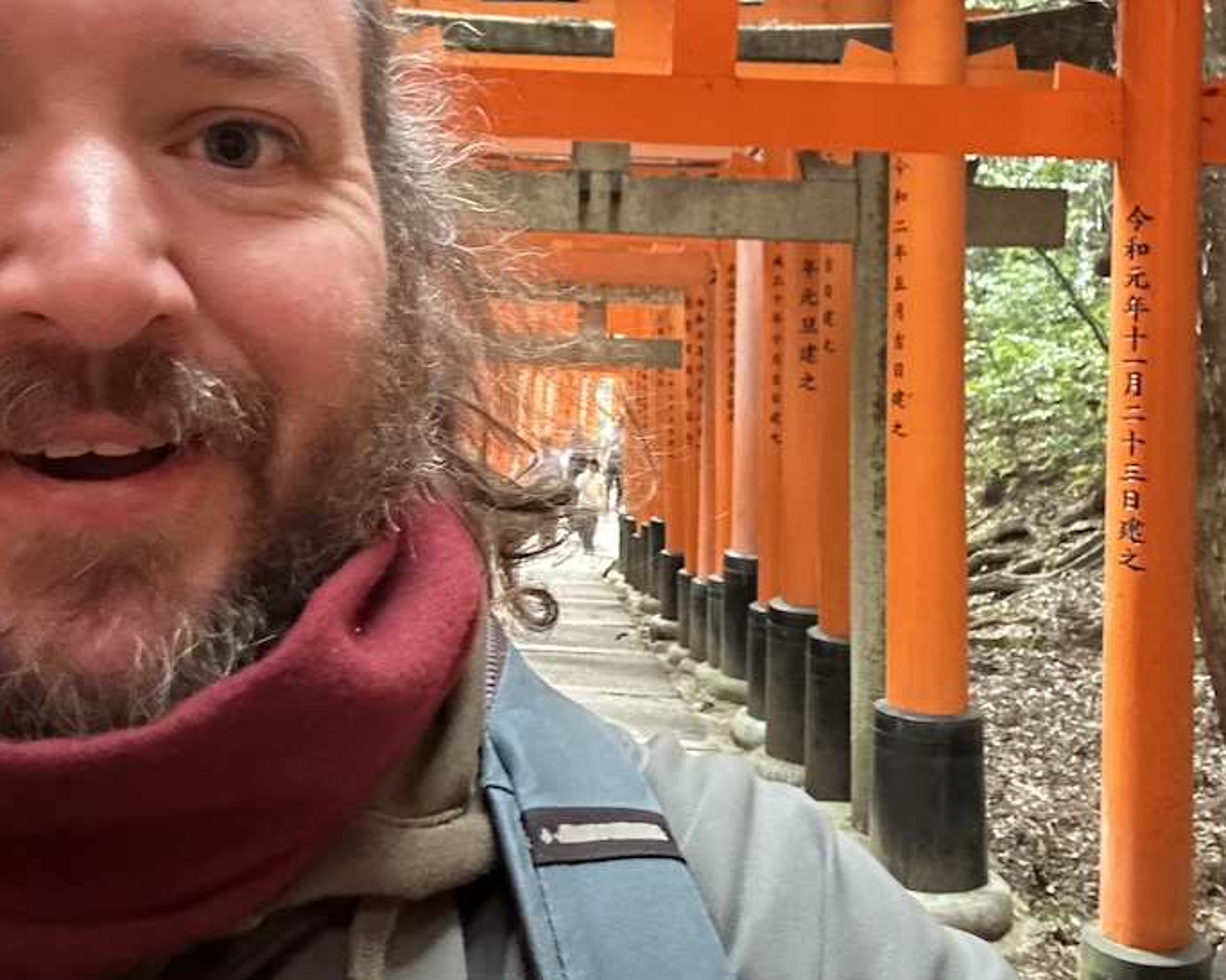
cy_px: 342
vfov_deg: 35.4
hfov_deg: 43.8
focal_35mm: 42
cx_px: 557
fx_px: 1524
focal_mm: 2.69
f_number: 1.9
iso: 640
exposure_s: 1/15
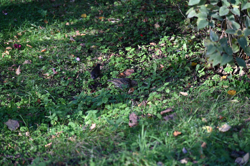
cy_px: 83
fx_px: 833
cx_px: 125
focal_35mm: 120
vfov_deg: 11.4
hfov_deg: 17.1
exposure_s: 1/100
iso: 125
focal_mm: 120
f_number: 4
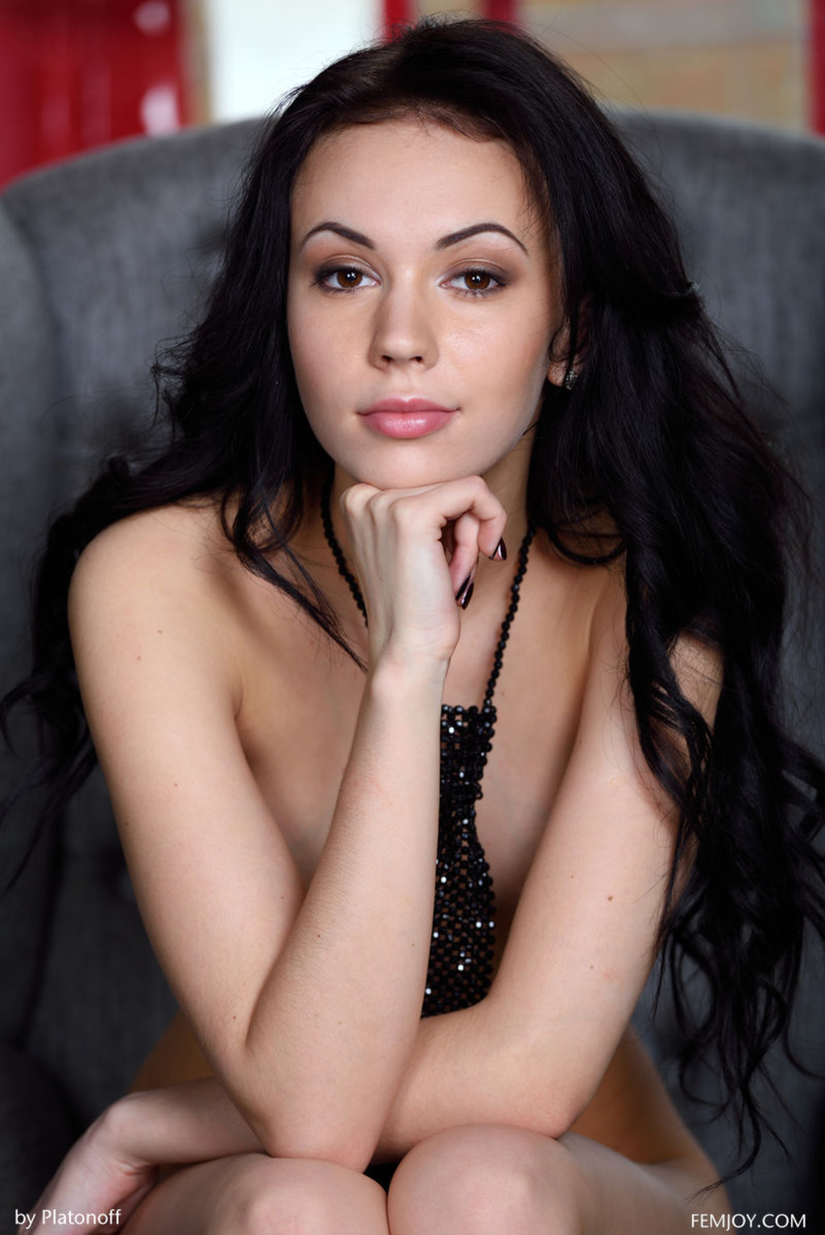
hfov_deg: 6.9
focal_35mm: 200
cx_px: 412
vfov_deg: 10.3
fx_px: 6868
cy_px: 618
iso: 100
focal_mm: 200
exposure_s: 1/160
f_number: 5.6
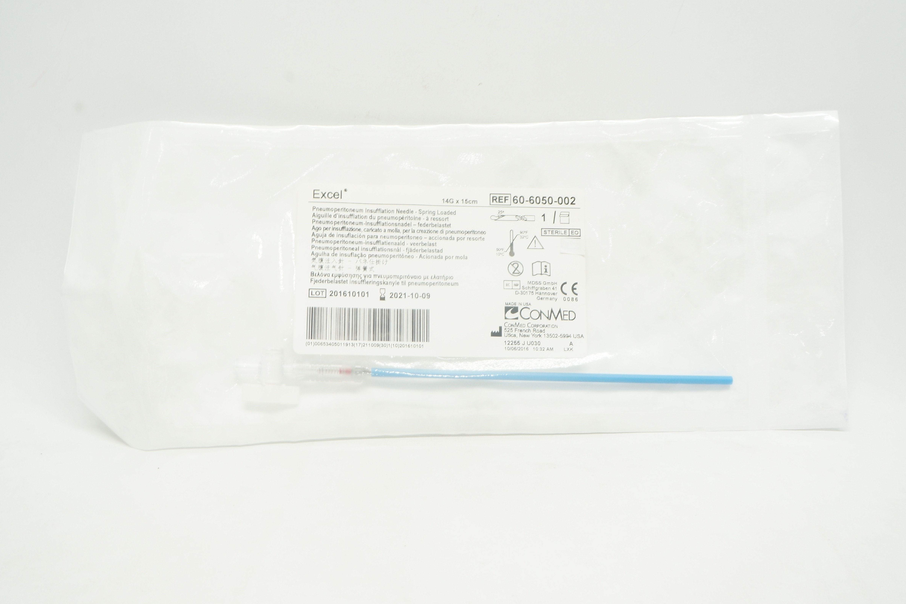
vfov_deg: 35.9
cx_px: 455
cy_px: 307
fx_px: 931
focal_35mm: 37
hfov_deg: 51.9
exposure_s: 1/13
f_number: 13
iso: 400
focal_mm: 24
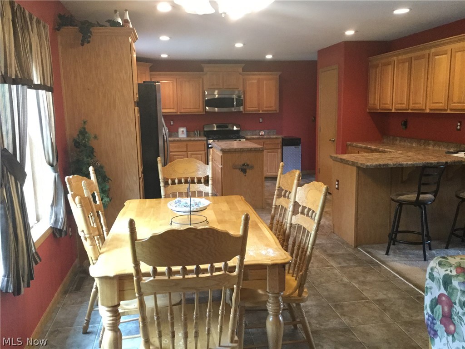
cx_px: 232
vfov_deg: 45.4
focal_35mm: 31
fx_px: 416
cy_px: 174
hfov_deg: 58.4
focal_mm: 3.3
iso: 200
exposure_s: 1/30
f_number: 2.4
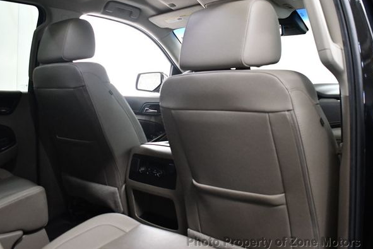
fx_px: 404
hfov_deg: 49.5
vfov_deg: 34.3
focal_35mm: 39
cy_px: 119
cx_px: 179
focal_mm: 18
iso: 3200
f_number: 3.5
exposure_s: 1/100
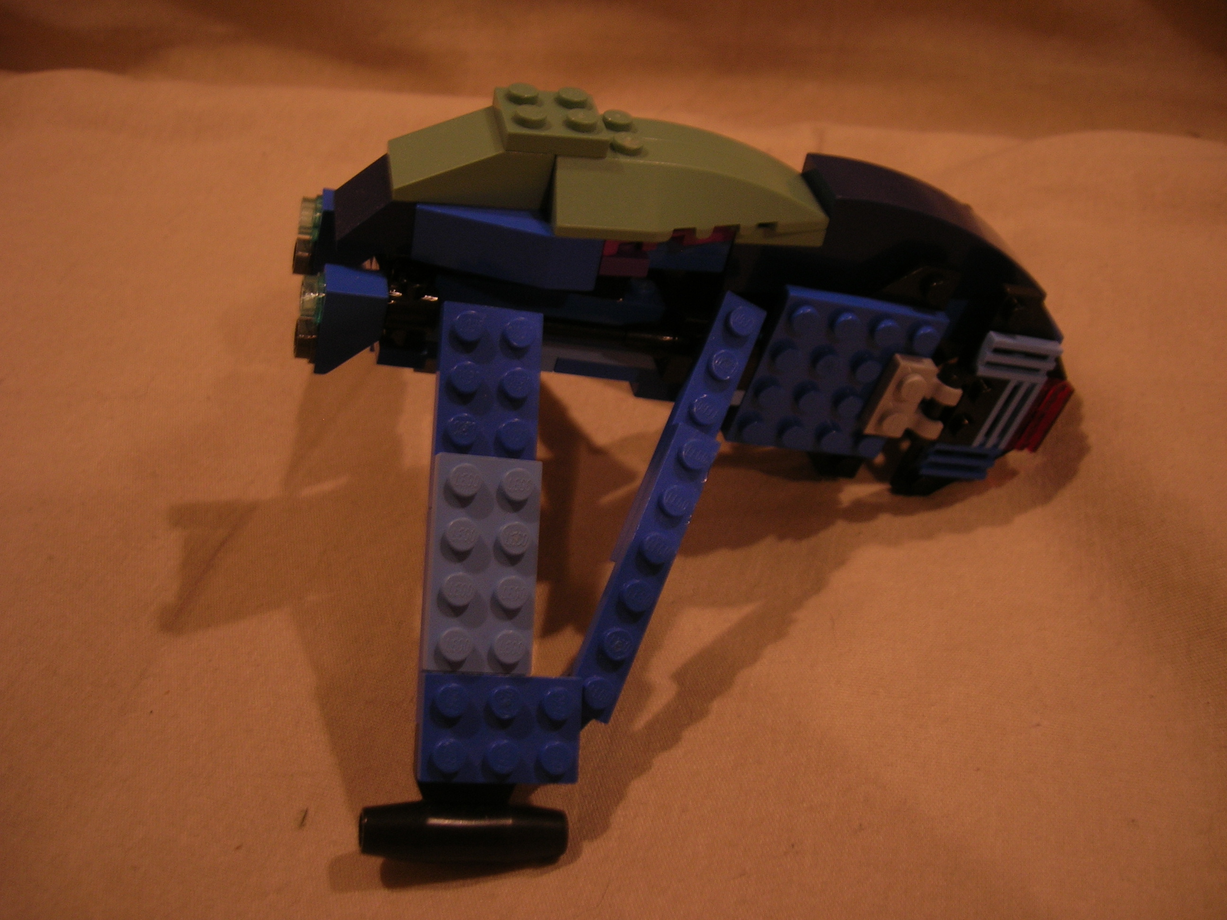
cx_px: 614
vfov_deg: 41.8
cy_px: 460
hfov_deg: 54.0
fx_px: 1205
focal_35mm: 34
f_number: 2.9
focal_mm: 5.7
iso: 50
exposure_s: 1/4.8
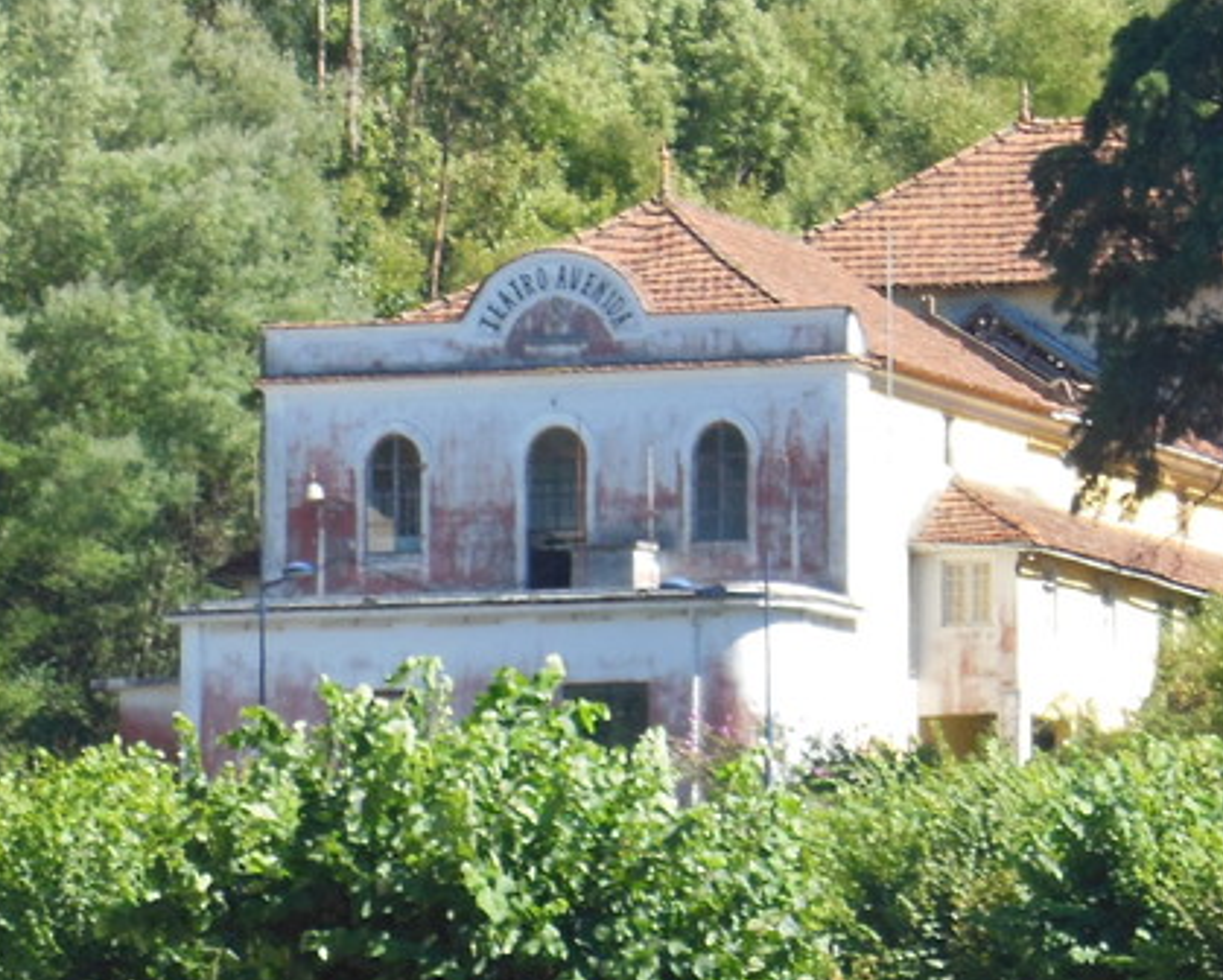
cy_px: 521
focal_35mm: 256
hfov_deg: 7.5
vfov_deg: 6.1
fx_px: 9275
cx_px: 645
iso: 125
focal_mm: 39.3
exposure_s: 1/200
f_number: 5.9
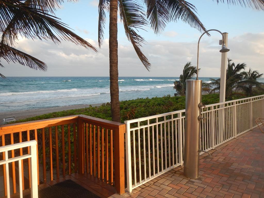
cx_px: 132
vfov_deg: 49.7
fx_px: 214
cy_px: 99
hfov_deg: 63.4
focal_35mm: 28
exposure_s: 1/200
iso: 125
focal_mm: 5
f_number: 3.9
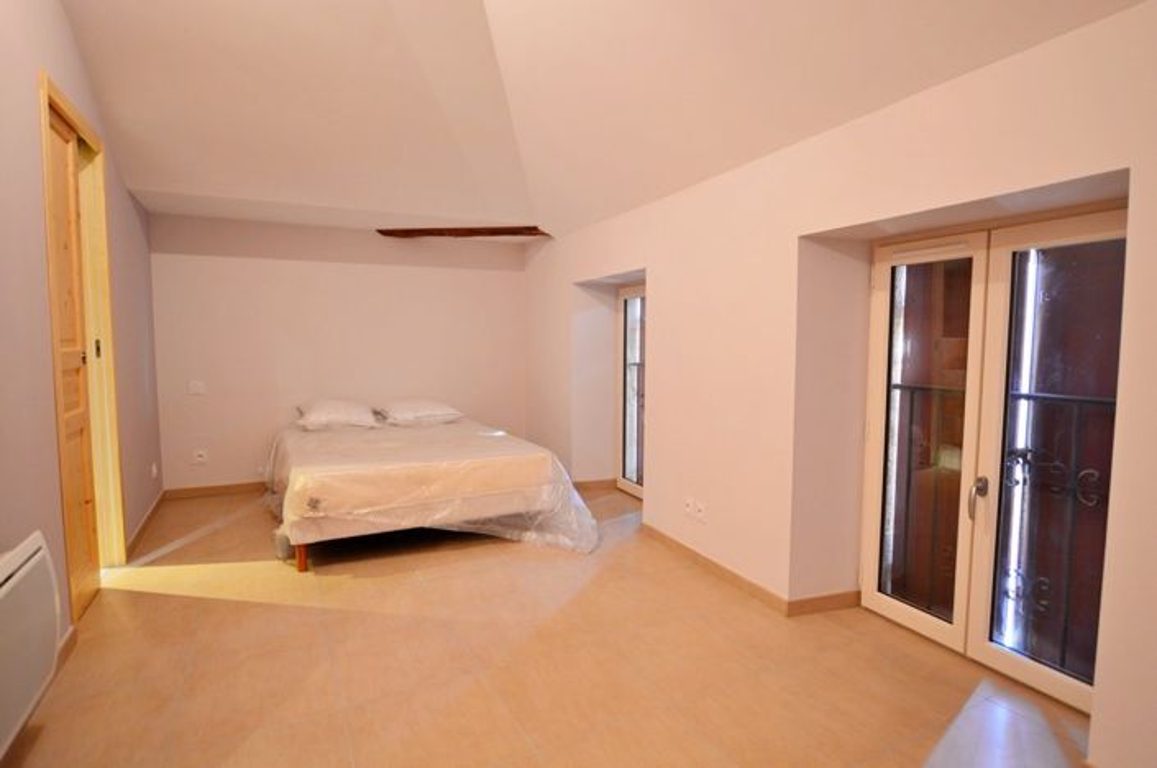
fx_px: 578
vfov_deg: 67.2
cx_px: 578
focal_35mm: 18
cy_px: 384
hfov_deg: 90.1
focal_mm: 12
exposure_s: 1/20
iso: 800
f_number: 3.5
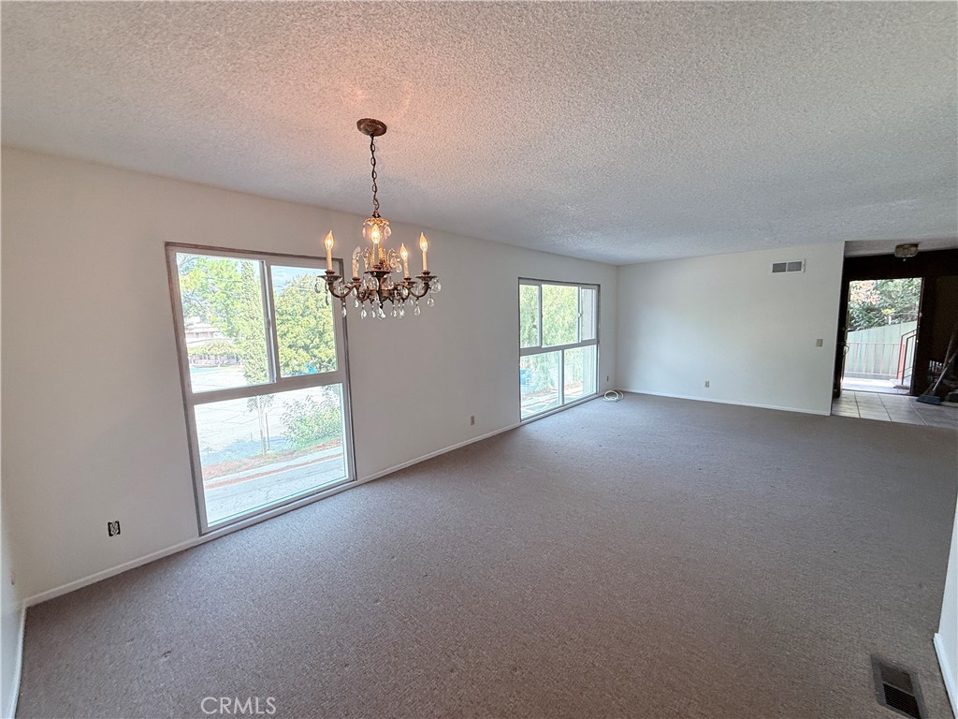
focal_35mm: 14
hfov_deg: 102.1
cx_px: 479
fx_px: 387
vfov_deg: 85.7
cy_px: 360
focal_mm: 2.22
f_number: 2.2
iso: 64
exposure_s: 1/120
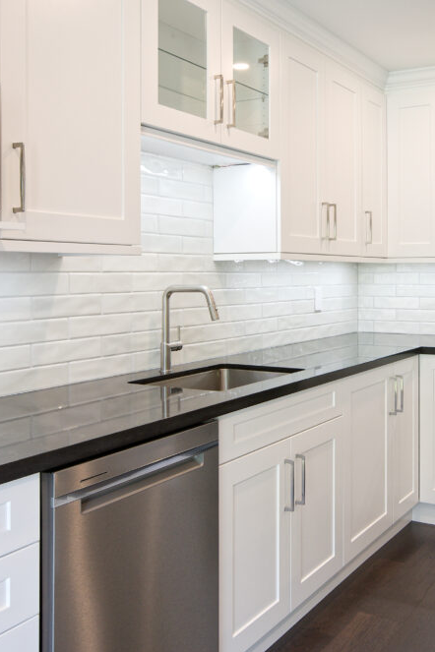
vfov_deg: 51.9
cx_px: 318
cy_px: 326
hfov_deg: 35.3
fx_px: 671
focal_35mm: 37
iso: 200
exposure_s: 1/6
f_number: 10
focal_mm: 16
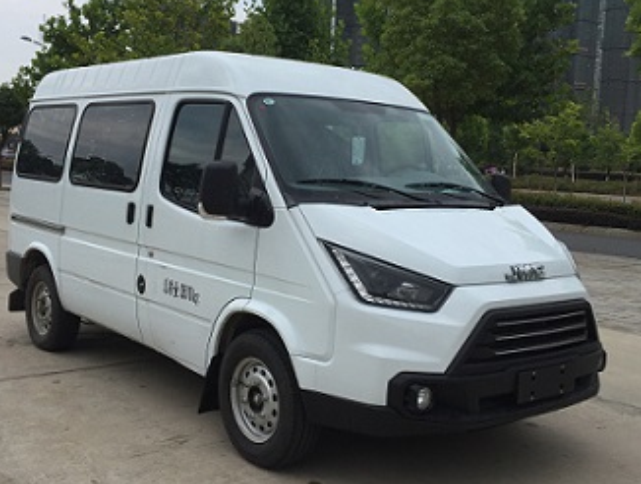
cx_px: 303
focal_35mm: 31
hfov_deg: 58.2
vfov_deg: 45.6
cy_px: 255
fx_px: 575
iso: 32
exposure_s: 1/1522
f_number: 2.2
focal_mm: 4.15
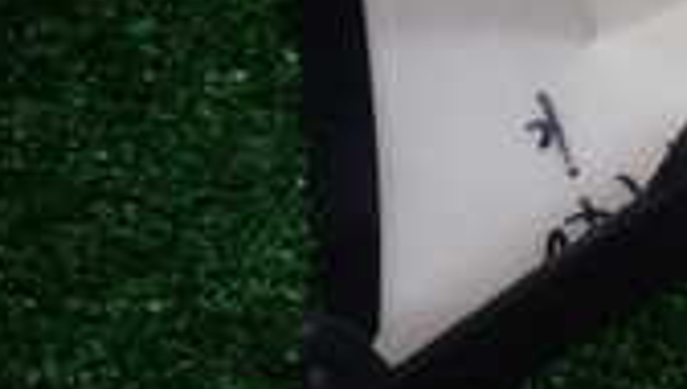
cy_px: -111
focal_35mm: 97
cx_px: 1071
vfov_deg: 12.2
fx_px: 1769
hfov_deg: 18.9
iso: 100
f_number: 2
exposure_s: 1/60
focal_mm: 4.5
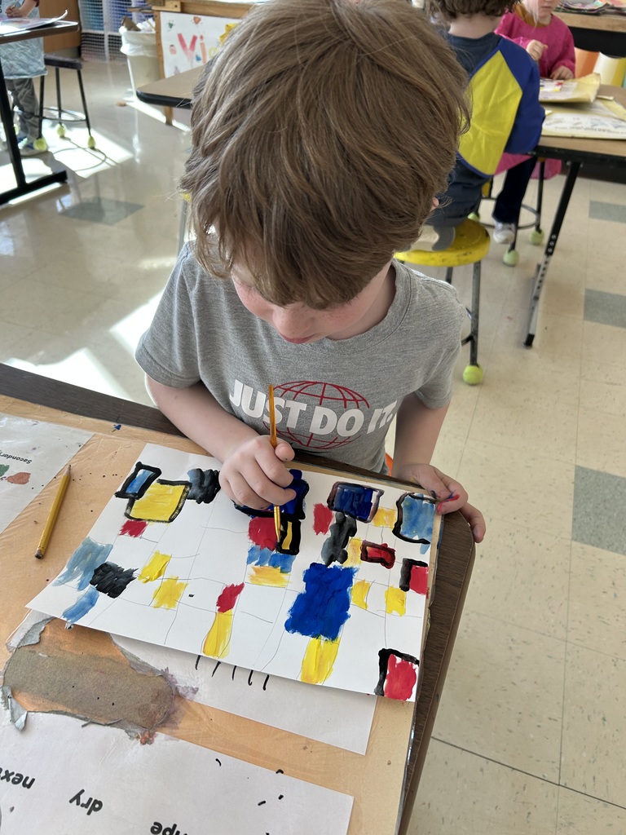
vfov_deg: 67.3
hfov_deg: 53.1
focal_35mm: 26
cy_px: 418
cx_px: 313
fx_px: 627
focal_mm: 5.7
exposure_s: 1/120
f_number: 1.5
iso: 80
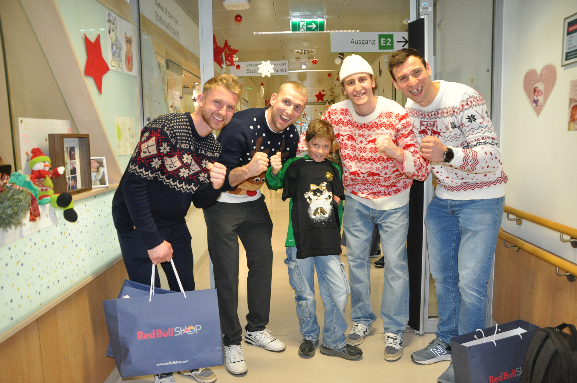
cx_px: 288
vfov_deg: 47.8
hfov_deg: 67.4
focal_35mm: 27
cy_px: 192
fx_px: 432
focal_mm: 18
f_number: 3.5
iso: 800
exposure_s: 1/60
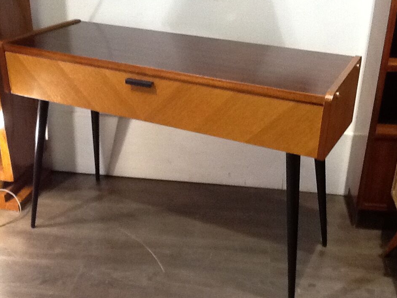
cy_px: 148
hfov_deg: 42.1
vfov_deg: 32.2
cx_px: 202
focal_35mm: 45
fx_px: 516
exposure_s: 1/33
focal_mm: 2.03
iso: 250
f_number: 2.4
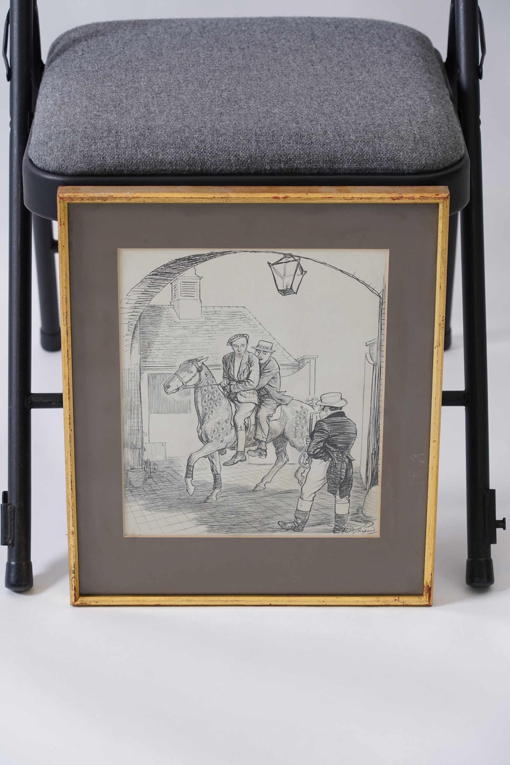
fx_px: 2231
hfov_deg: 13.0
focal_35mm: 105
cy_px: 382
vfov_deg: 19.5
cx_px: 255
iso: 320
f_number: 6.3
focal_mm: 105
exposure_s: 1/125
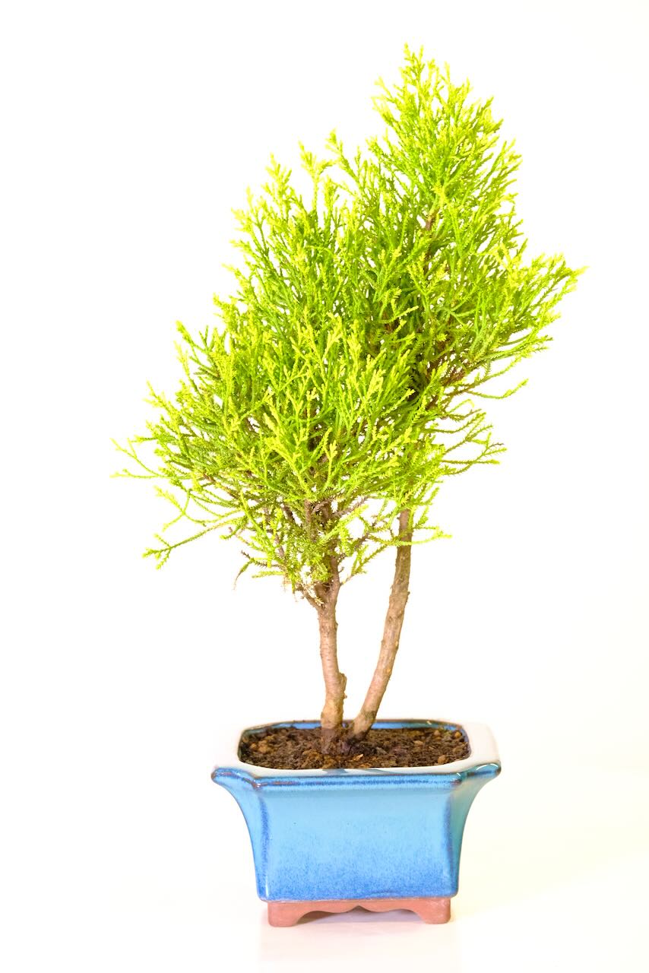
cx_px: 324
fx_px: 3162
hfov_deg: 11.7
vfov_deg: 17.5
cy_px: 486
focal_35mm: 117
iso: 2500
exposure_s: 1/15
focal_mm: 77.9
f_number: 8
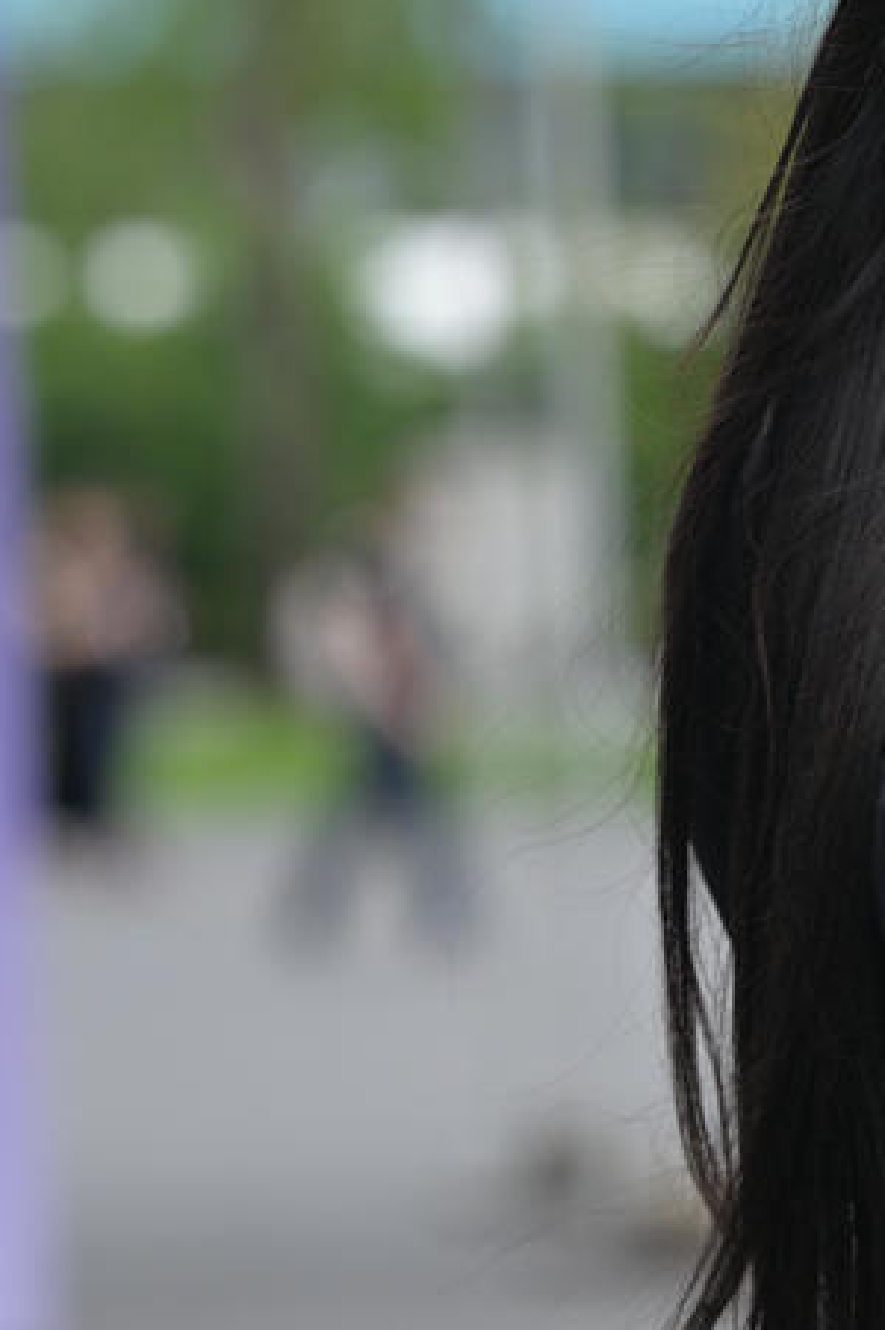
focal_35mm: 449
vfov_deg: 4.6
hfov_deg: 3.1
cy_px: 1323
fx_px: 16581
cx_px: 1124
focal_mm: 145
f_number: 4
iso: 320
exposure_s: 1/500
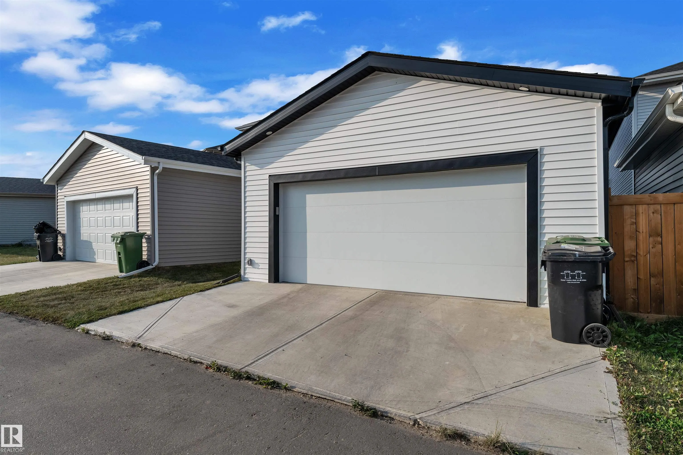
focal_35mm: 20
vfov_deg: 62.2
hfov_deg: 84.3
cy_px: 228
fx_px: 378
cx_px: 342
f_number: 5.6
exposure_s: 1/3200
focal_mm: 19.9
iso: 400
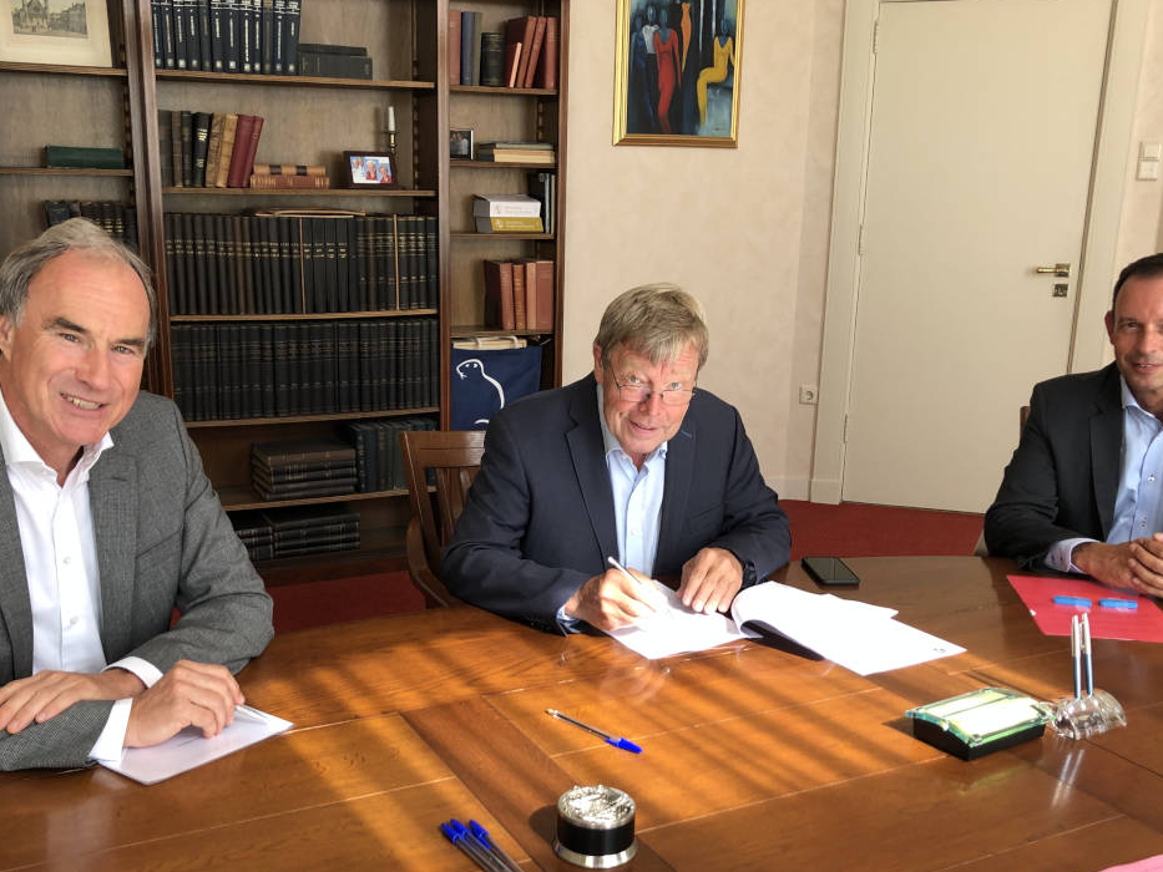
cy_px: 503
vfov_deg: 39.6
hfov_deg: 51.3
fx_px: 1210
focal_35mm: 36
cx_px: 560
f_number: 1.8
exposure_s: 1/50
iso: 25
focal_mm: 3.99
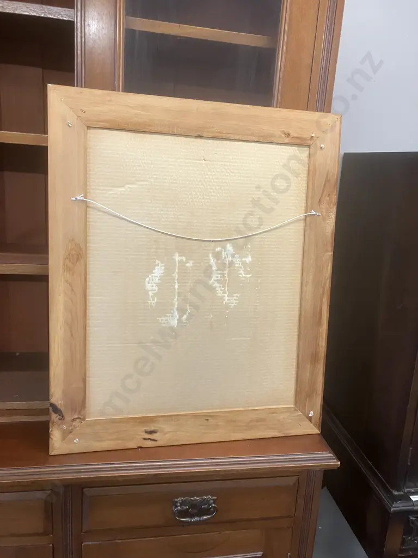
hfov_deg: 49.7
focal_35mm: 28
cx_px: 209
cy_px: 279
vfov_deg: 63.4
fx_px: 451
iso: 160
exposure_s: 1/50
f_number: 1.8
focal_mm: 3.99
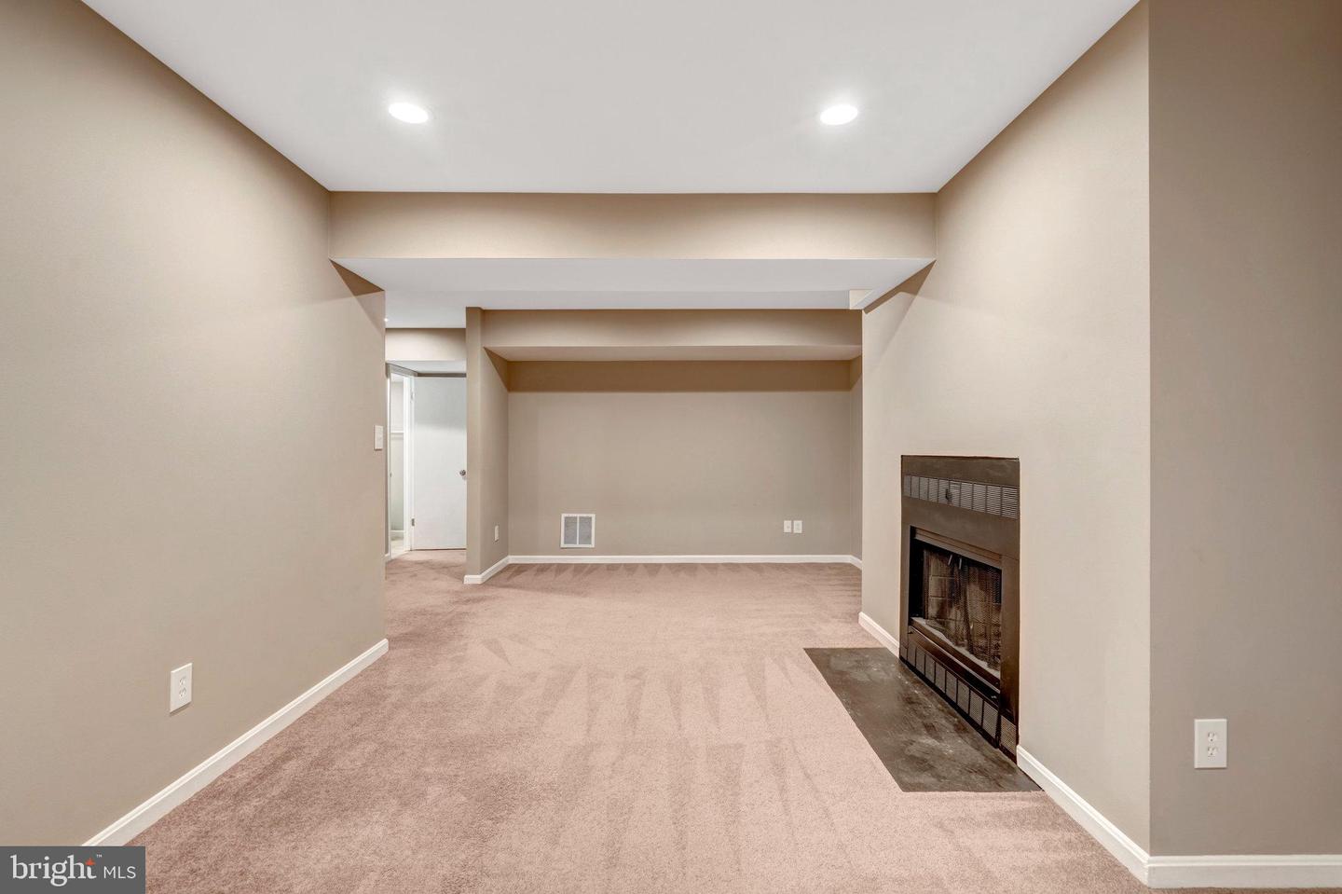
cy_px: 447
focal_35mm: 16
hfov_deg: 96.8
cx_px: 671
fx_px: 596
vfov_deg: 73.7
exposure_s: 1/8
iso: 1250
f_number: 8
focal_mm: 16
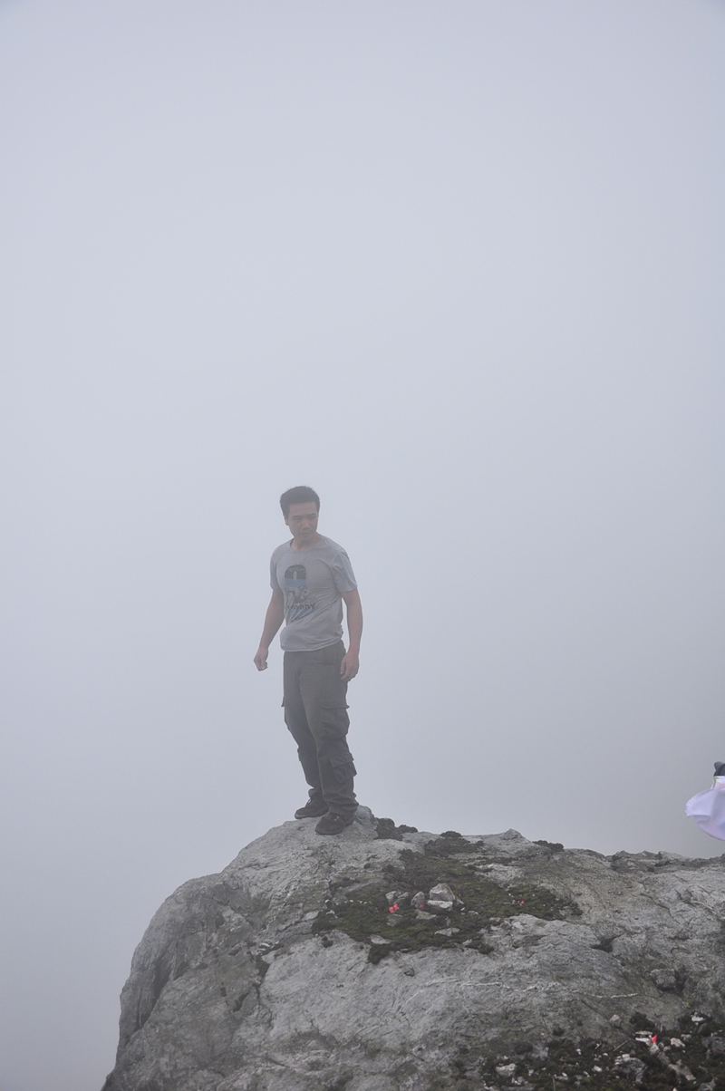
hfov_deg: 35.4
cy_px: 546
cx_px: 362
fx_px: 1135
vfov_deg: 51.3
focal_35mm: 38
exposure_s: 1/1600
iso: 320
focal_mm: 25
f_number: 5.6
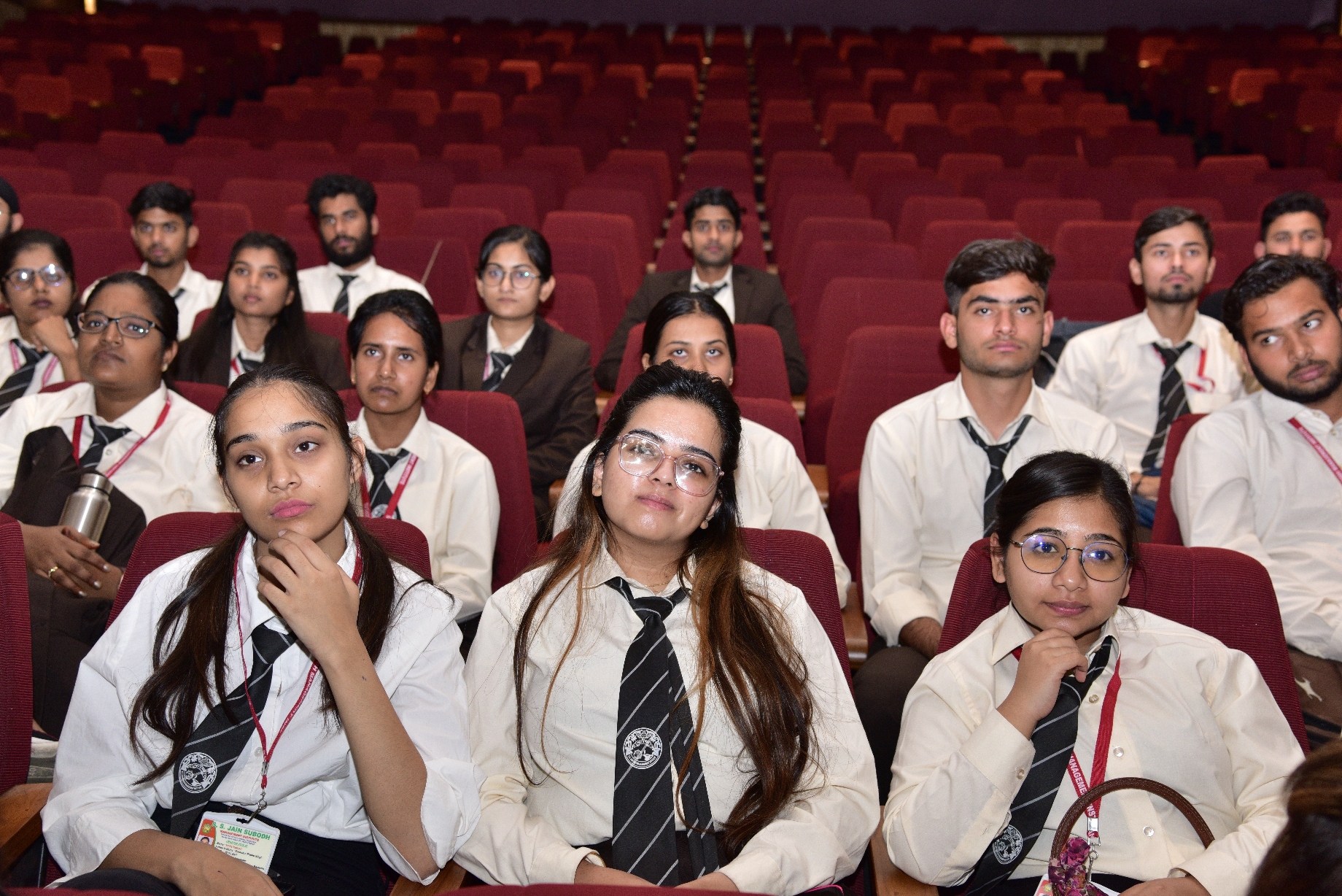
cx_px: 671
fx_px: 1715
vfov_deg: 29.3
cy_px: 448
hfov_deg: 42.7
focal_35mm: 46
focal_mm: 46
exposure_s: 1/80
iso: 800
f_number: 5
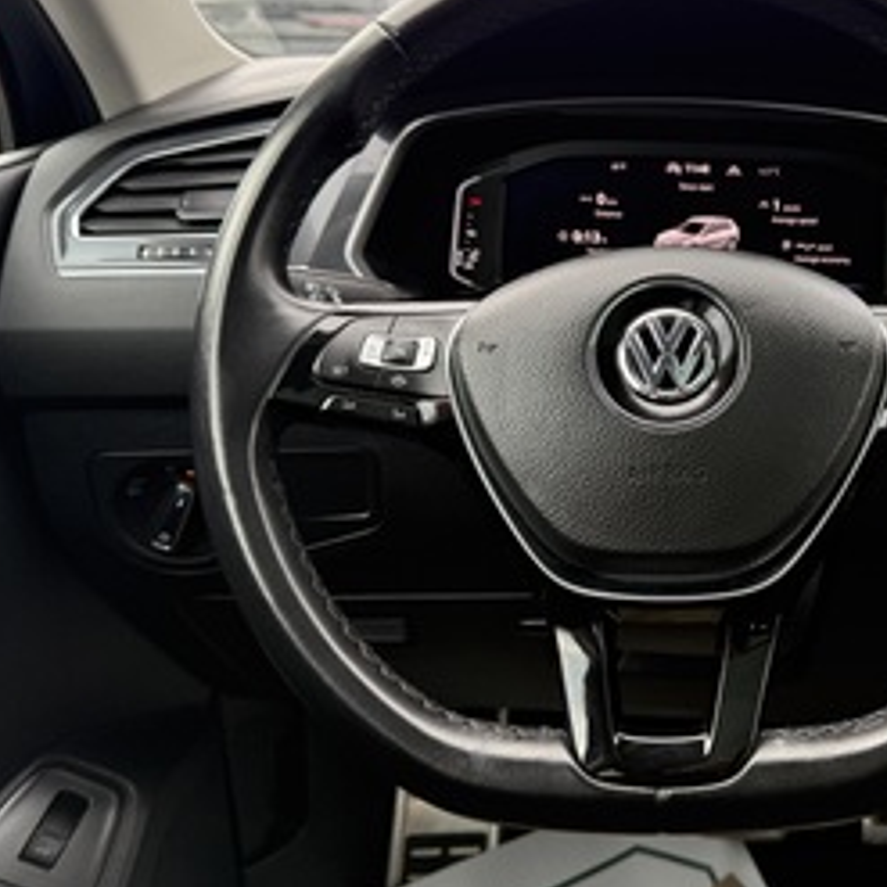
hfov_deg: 43.7
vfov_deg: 45.7
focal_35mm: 36
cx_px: 718
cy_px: 347
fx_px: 1044
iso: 125
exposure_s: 1/183
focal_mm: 6.76
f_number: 1.78
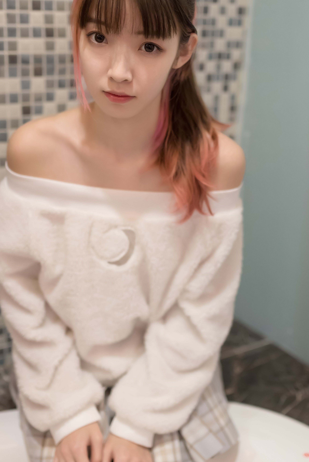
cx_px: 171
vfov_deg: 37.5
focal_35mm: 53
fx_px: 682
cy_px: 230
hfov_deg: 25.5
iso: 2000
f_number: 1.8
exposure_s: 1/125
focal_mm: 35
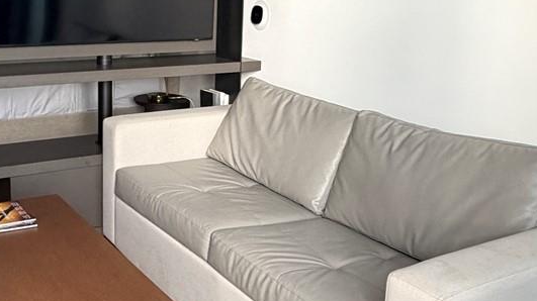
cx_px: 168
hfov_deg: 43.8
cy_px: 81
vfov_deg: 25.7
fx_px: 655
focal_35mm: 46
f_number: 2.2
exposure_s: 1/121
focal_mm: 2.22
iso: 320
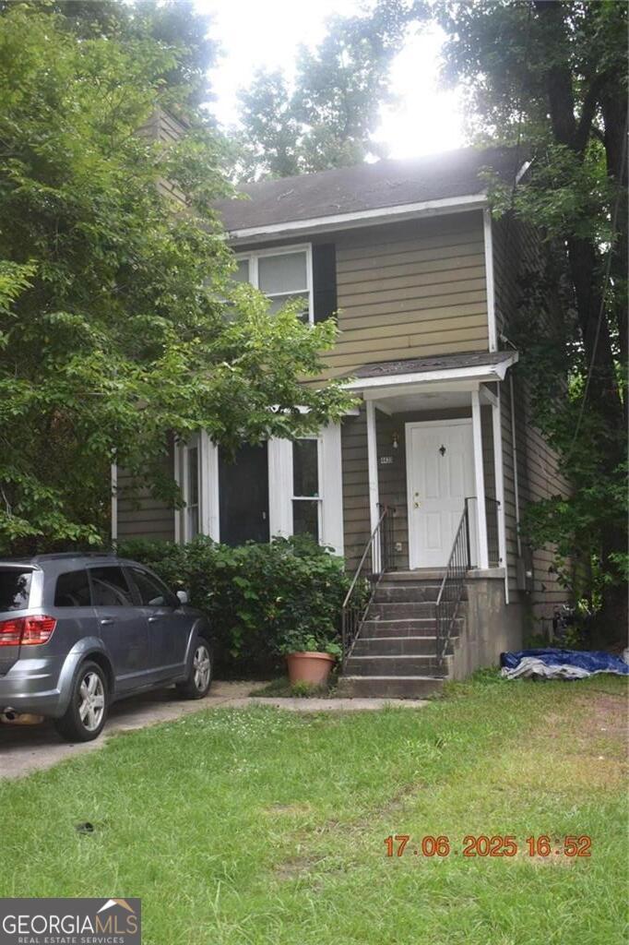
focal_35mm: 40
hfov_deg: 33.0
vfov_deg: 47.9
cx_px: 314
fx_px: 1062
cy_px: 472
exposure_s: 1/200
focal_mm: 27
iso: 720
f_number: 5
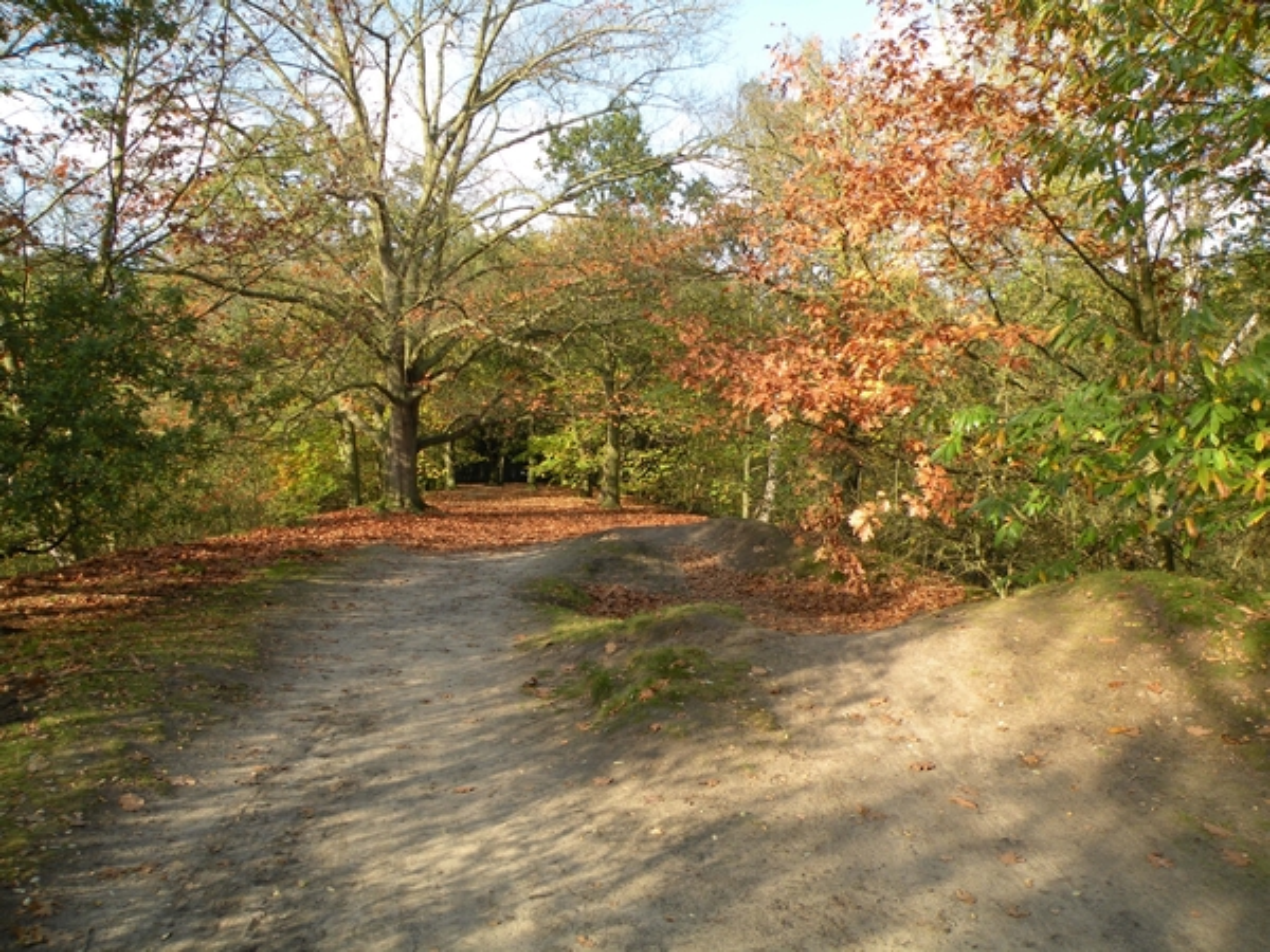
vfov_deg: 51.4
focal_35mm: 27
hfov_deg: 65.3
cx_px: 635
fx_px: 991
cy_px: 476
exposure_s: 1/126
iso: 64
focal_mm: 4.7
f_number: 4
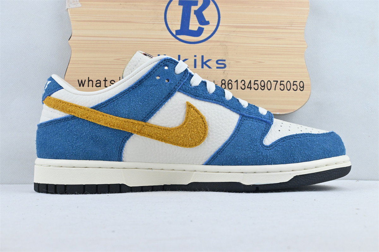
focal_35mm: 49
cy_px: 126
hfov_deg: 40.5
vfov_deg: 27.7
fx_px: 513
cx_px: 190
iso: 1000
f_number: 10
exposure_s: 1/160
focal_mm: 32.5
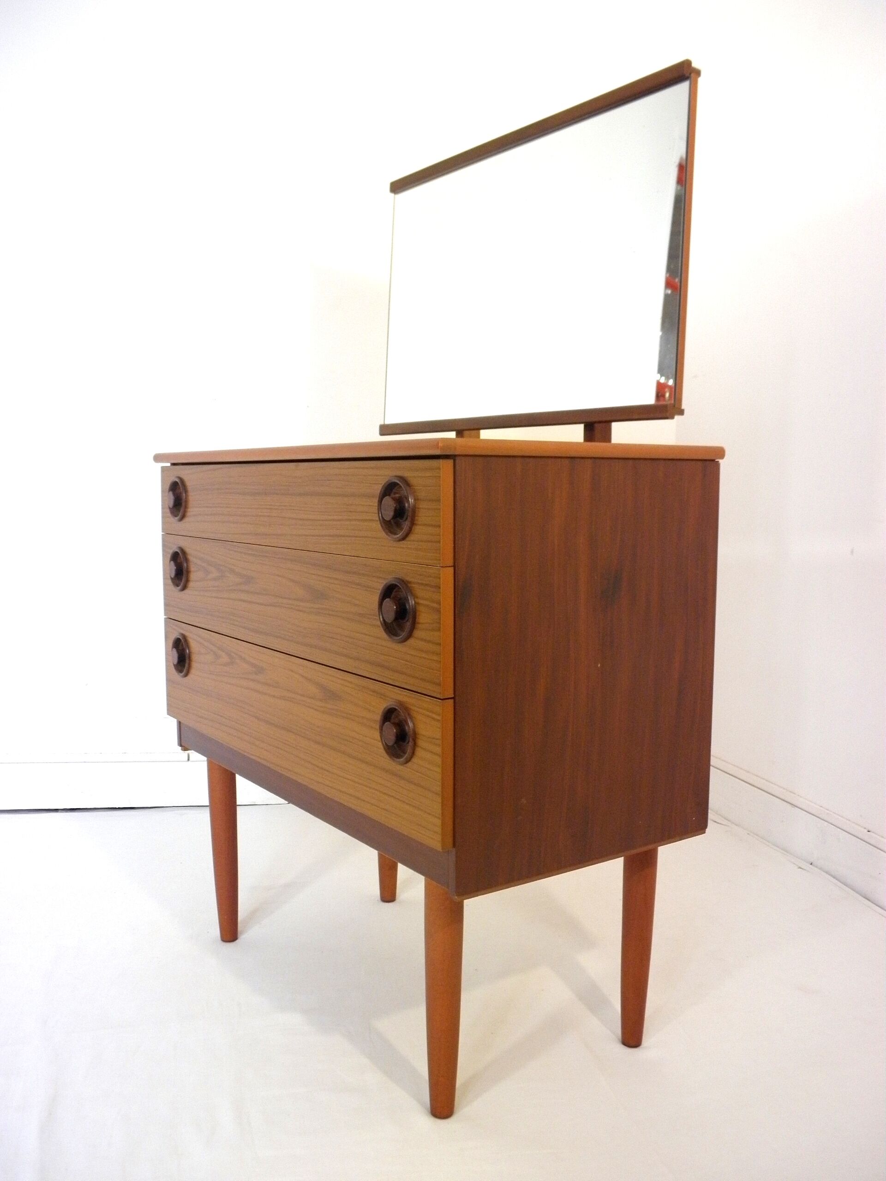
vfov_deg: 60.0
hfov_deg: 46.8
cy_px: 590
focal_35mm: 30
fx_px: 1024
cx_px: 443
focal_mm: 5.5
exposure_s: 1/20
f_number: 3.6
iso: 200
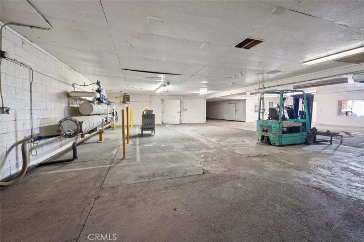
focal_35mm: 14
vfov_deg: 81.1
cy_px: 121
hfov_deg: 104.3
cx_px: 182
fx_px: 141
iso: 250
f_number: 9
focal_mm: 14
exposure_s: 4
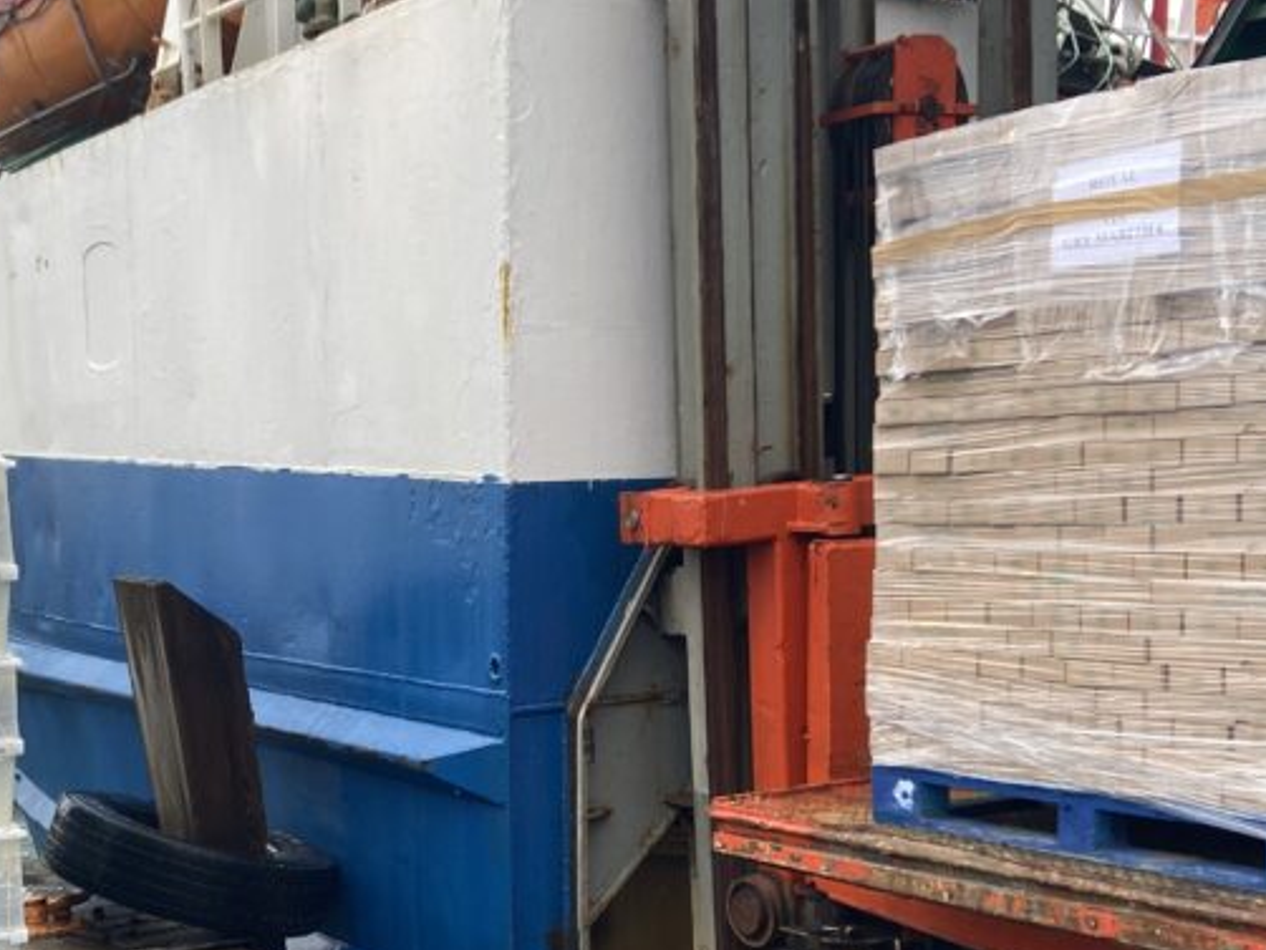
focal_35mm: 53
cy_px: 764
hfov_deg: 35.6
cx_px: 368
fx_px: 1939
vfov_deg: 27.0
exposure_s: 1/102
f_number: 1.8
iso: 40
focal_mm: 4.25
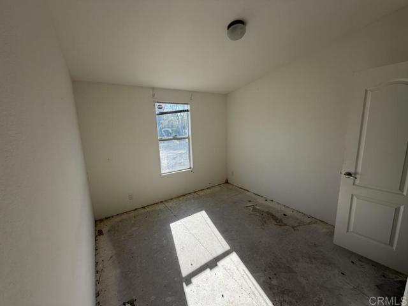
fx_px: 165
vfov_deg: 85.7
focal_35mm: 14
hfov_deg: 102.1
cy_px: 153
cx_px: 204
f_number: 2.2
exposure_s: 1/376
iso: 50
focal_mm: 2.22
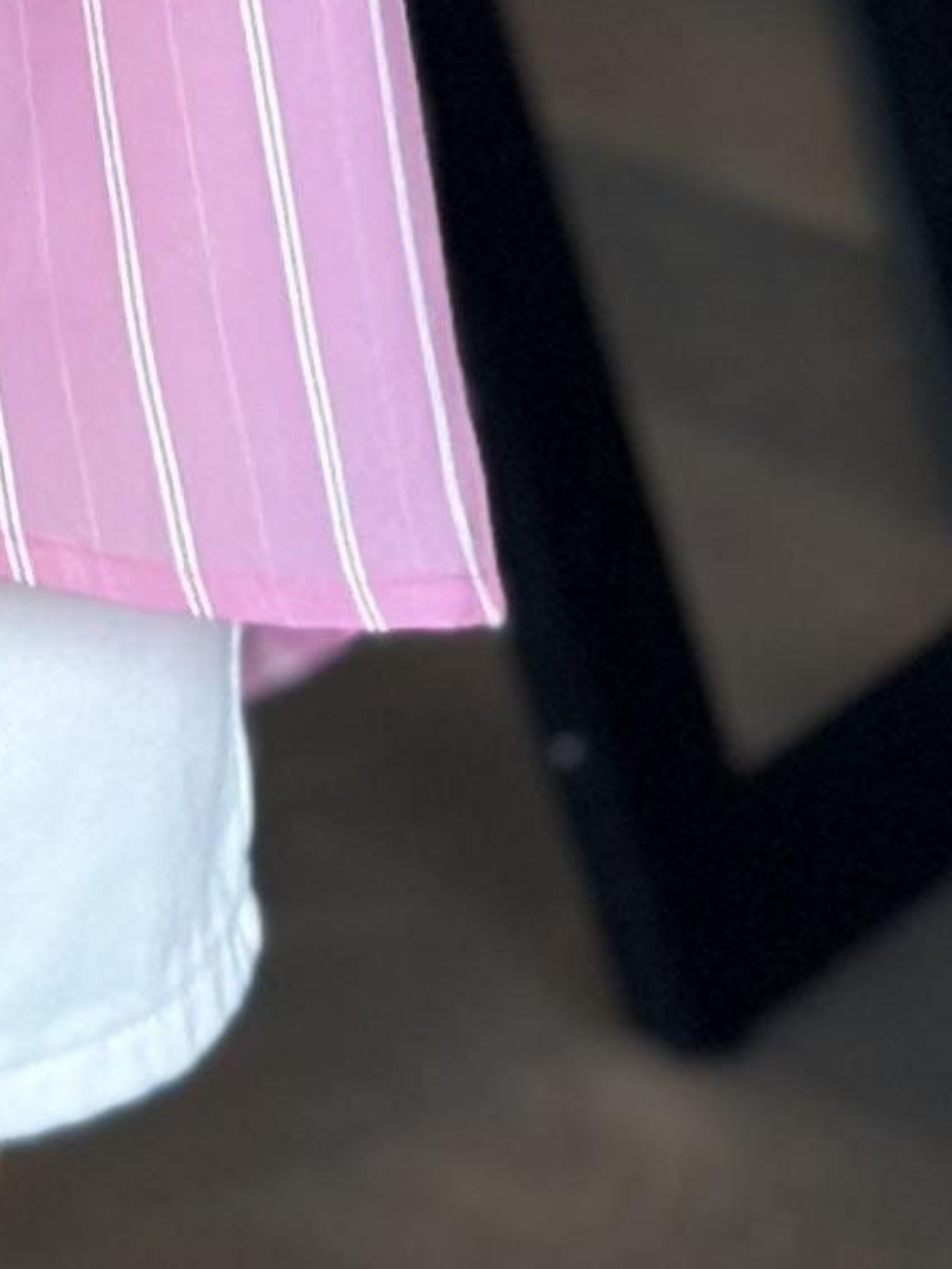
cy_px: -2041
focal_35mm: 257
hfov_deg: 5.6
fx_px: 9421
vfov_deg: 7.1
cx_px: -1056
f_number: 1.78
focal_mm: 6.86
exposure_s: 1/67
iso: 125
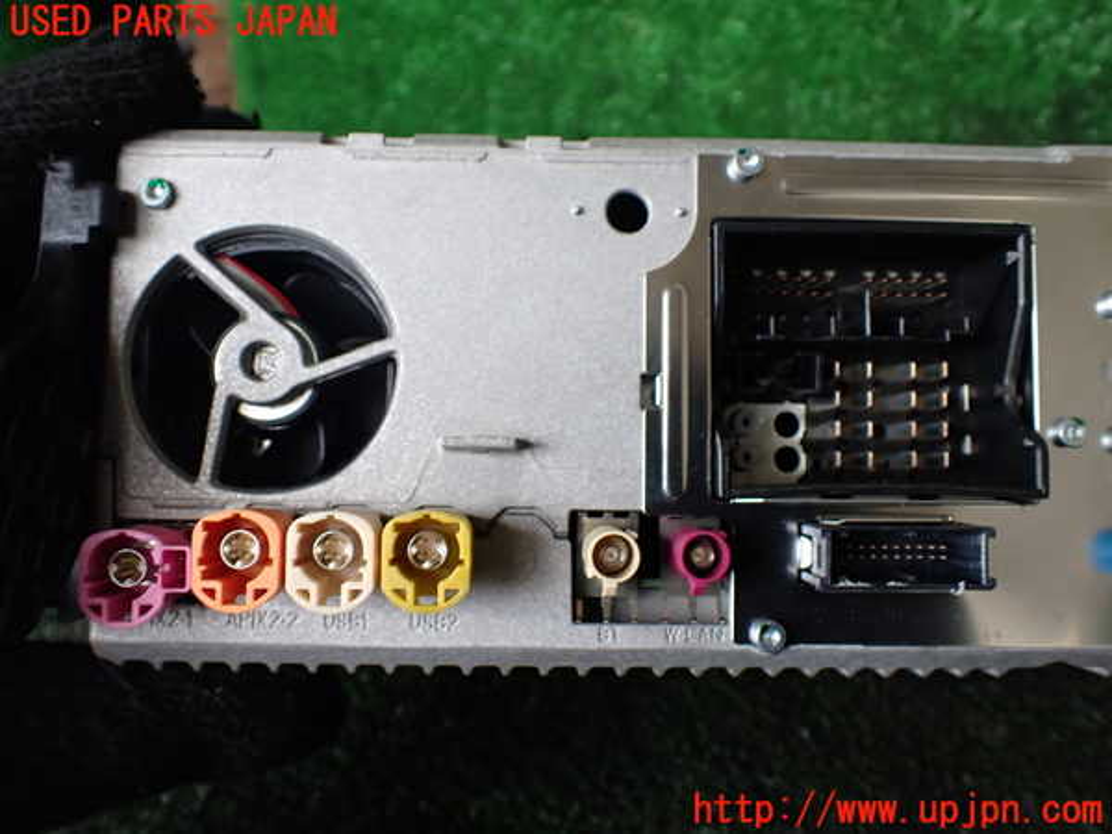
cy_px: 417
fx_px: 964
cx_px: 556
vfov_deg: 46.8
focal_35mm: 30
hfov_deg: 60.0
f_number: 2.3
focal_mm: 5.4
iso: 200
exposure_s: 1/125
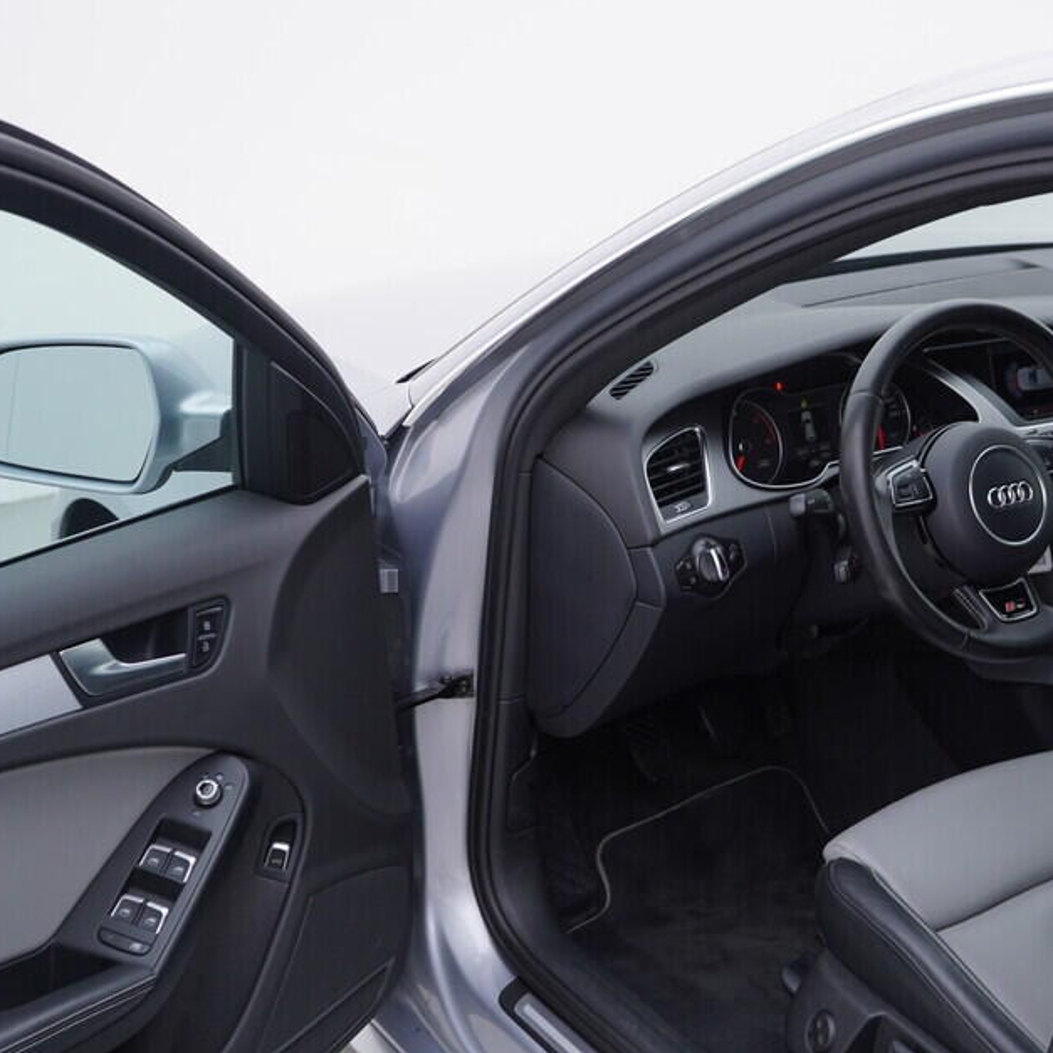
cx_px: 734
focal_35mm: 50
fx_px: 1721
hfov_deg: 33.6
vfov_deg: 34.0
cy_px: 553
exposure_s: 1/60
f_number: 3.5
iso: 125
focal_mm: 24
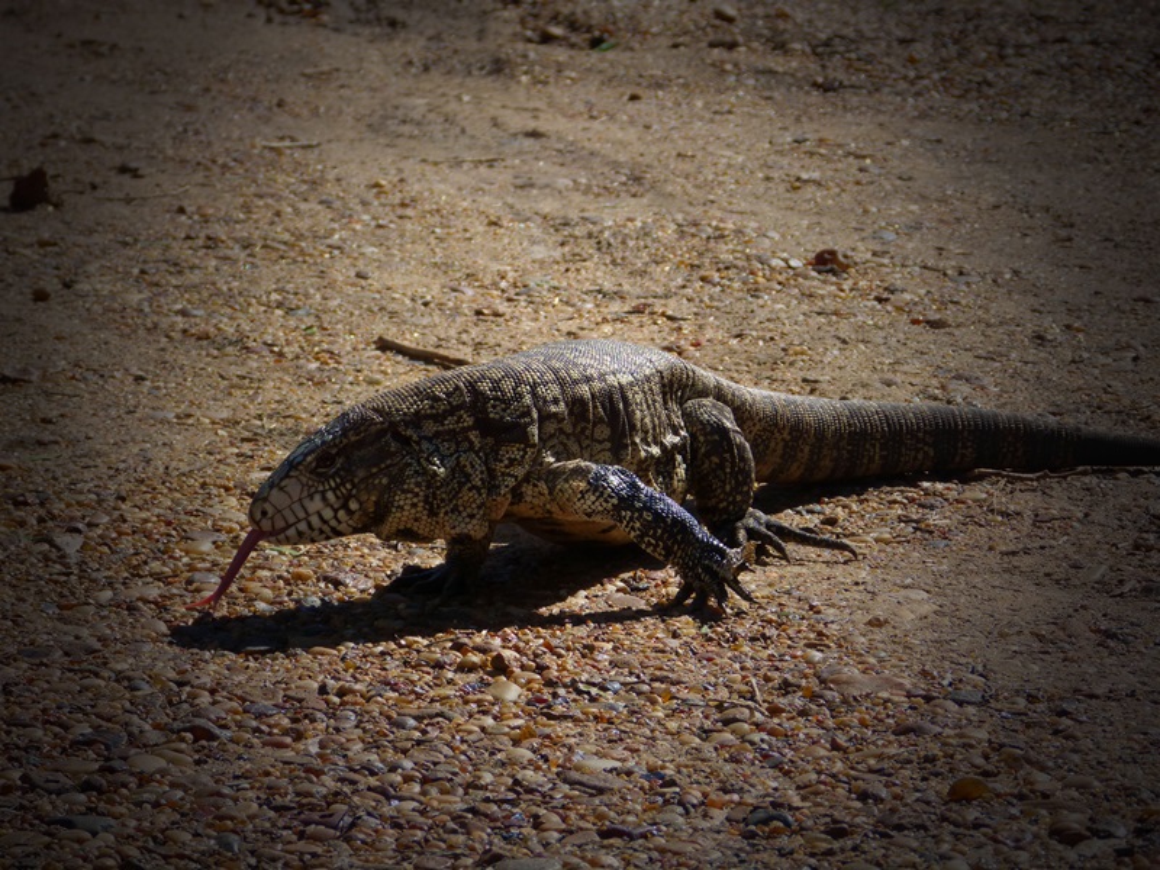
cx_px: 580
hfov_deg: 13.5
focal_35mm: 146
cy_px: 435
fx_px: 4893
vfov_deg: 10.2
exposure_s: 1/1000
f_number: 4
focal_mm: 26.3
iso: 100
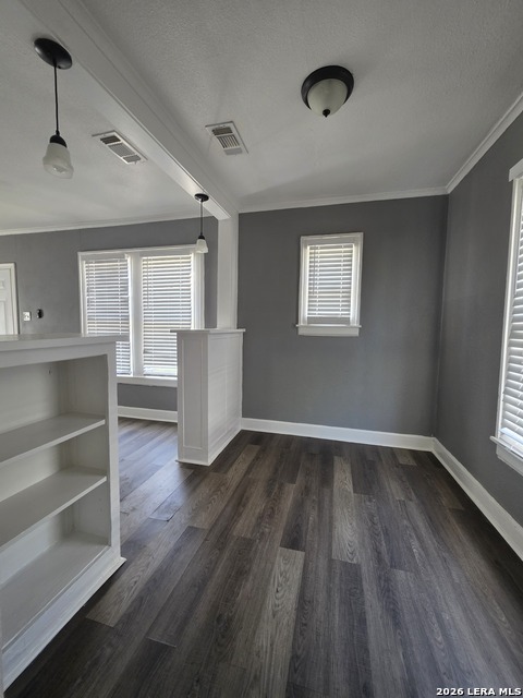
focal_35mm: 13
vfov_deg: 106.2
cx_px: 262
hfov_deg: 89.9
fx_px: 262
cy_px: 349
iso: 250
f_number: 1.9
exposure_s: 1/60
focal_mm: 2.2
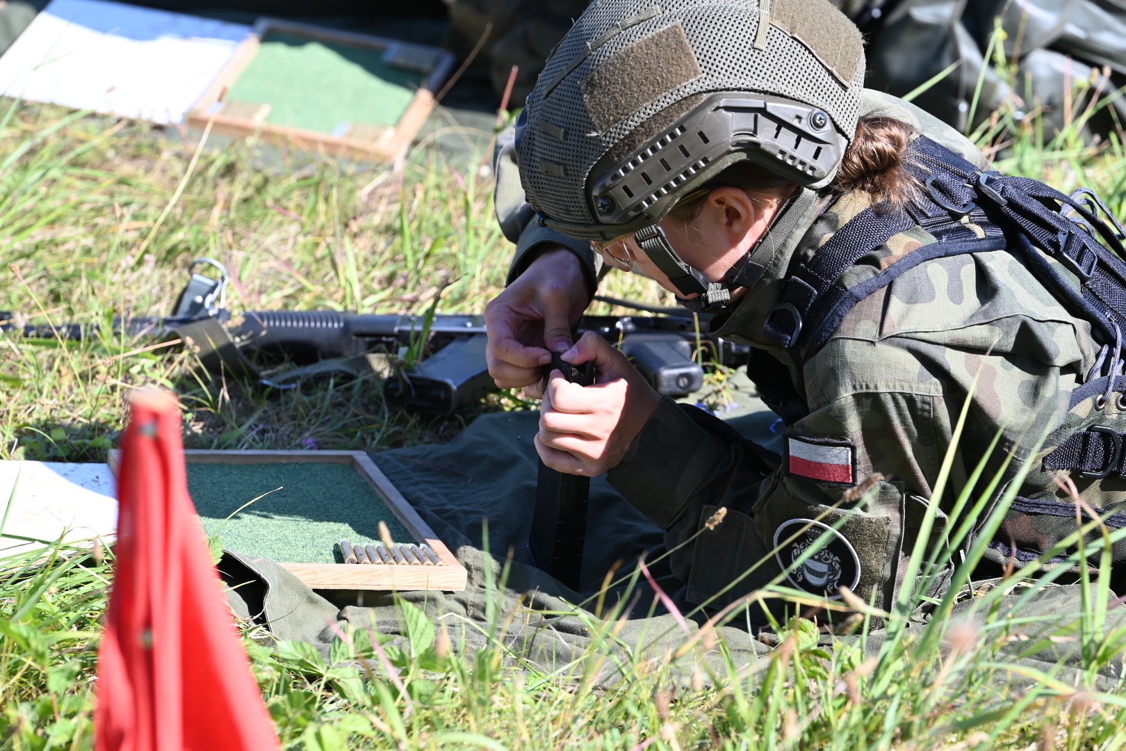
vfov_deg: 7.6
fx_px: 5630
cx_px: 563
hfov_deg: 11.4
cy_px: 376
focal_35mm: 180
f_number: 7.1
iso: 100
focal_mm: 180
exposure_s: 1/125
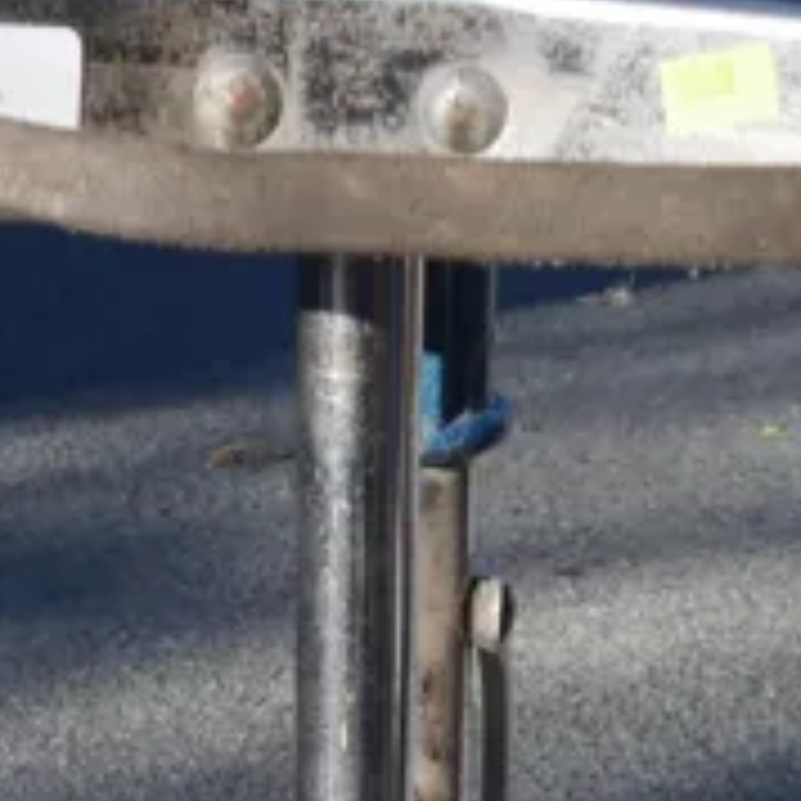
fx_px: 4529
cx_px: 340
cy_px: 1998
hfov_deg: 10.1
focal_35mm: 173
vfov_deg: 9.0
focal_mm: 17
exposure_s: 1/320
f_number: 7.1
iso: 200
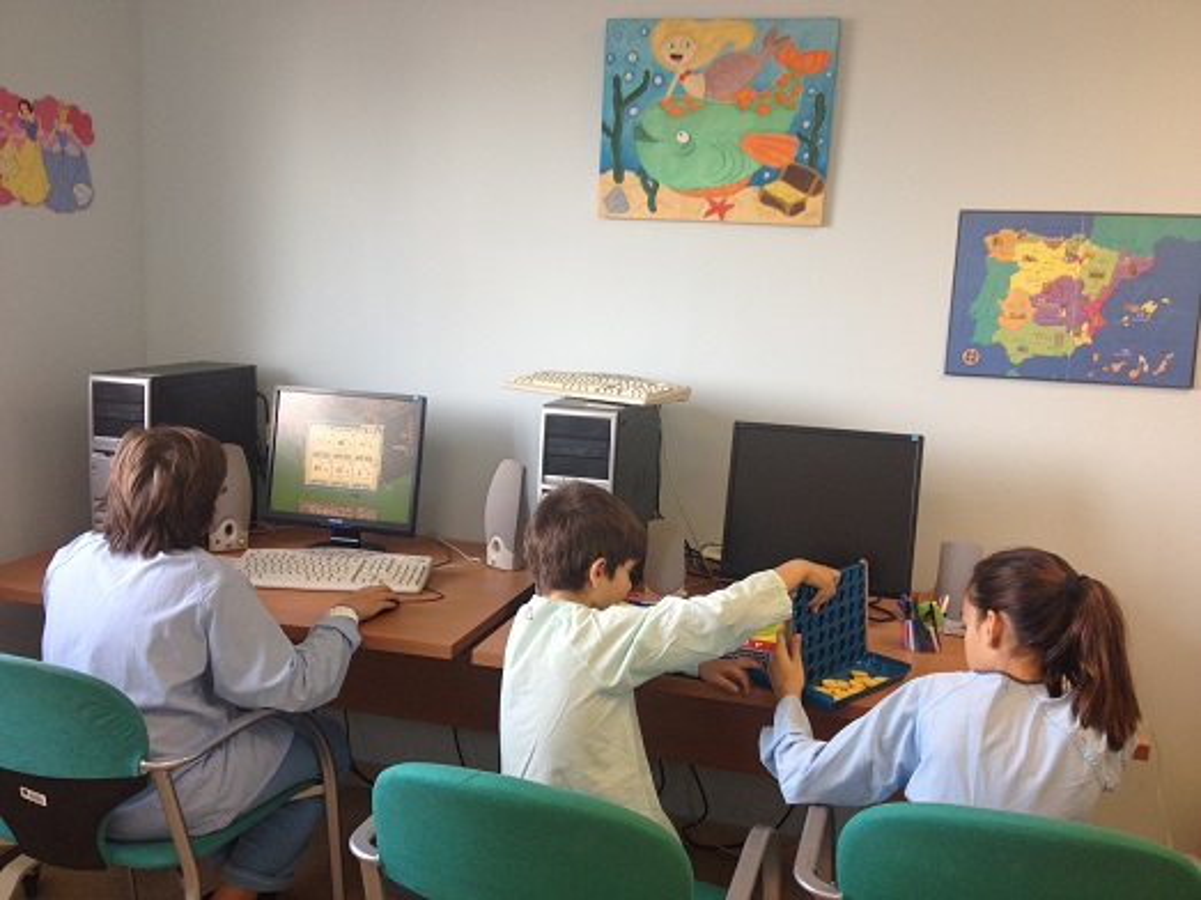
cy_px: 450
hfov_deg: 52.6
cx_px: 600
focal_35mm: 35
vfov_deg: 40.7
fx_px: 1214
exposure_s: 1/30
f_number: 2.4
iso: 50
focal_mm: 4.28
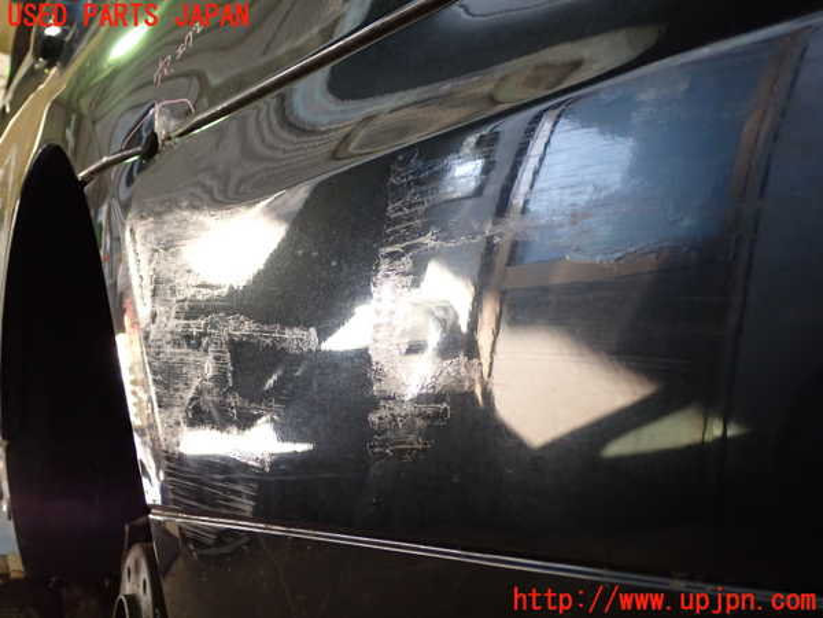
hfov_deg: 42.9
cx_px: 412
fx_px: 1046
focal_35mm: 44
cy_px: 309
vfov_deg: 32.9
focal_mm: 7.84
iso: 320
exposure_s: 1/40
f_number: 2.9
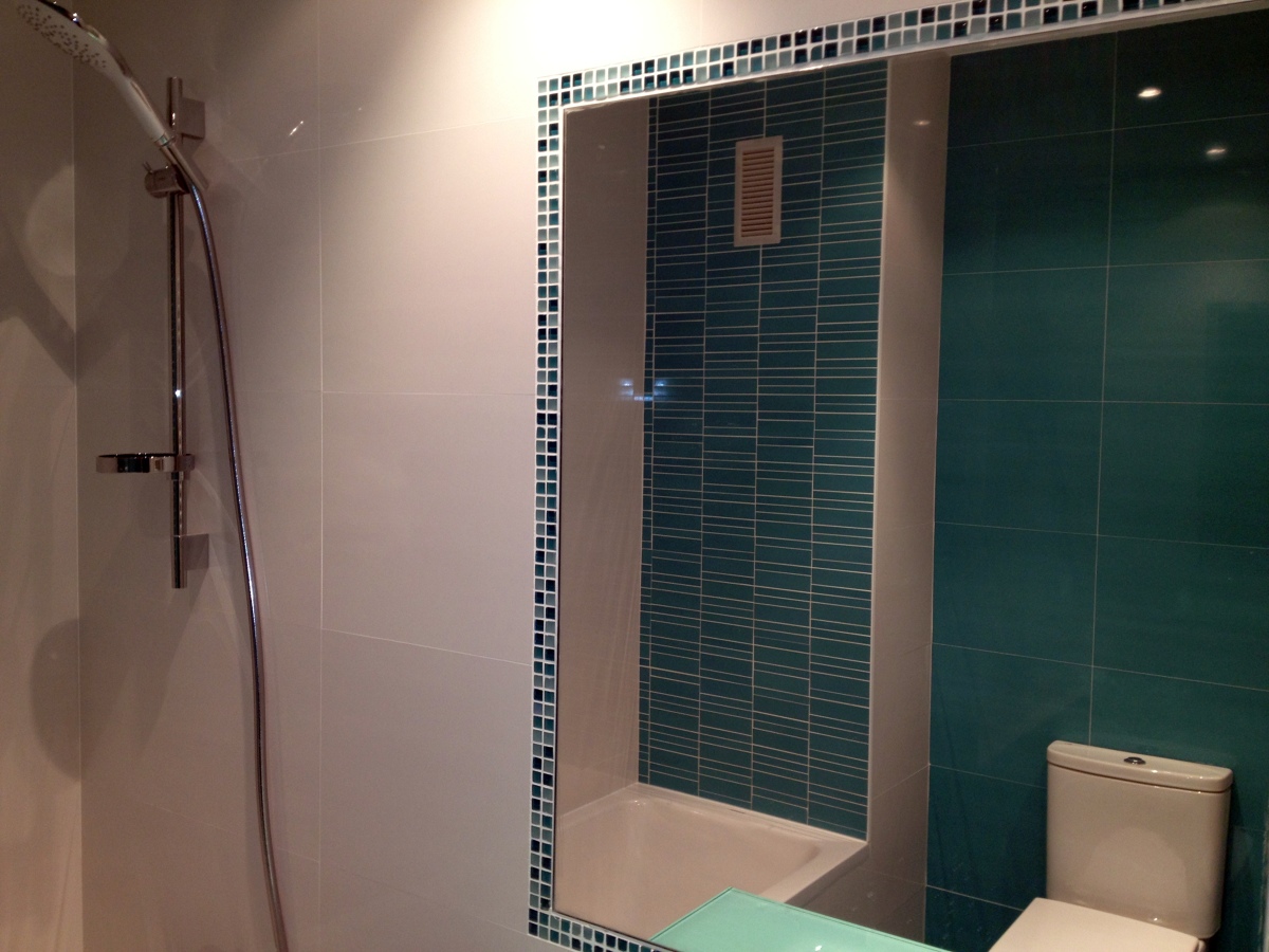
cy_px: 476
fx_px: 1283
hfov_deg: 52.6
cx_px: 634
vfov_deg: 40.7
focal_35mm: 35
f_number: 2.4
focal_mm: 4.28
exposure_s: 1/20
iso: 80
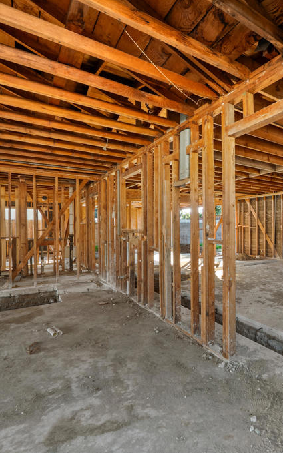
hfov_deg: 56.6
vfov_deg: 85.1
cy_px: 227
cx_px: 213
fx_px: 247
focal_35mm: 20
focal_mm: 13
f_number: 9
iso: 250
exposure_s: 1/3
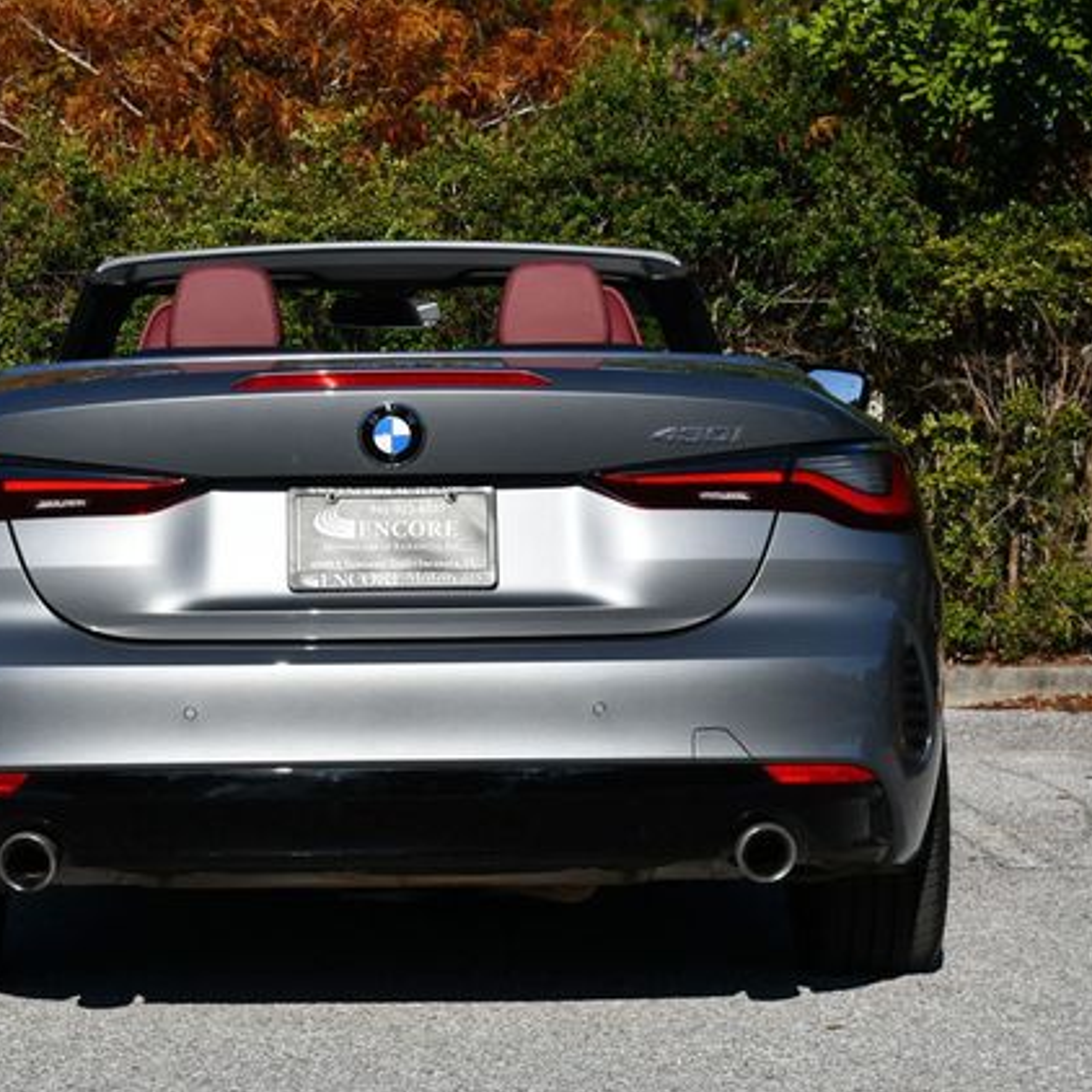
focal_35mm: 116
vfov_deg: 15.0
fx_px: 4140
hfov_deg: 15.0
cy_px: 551
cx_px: 355
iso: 100
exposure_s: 1/400
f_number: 10
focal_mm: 45
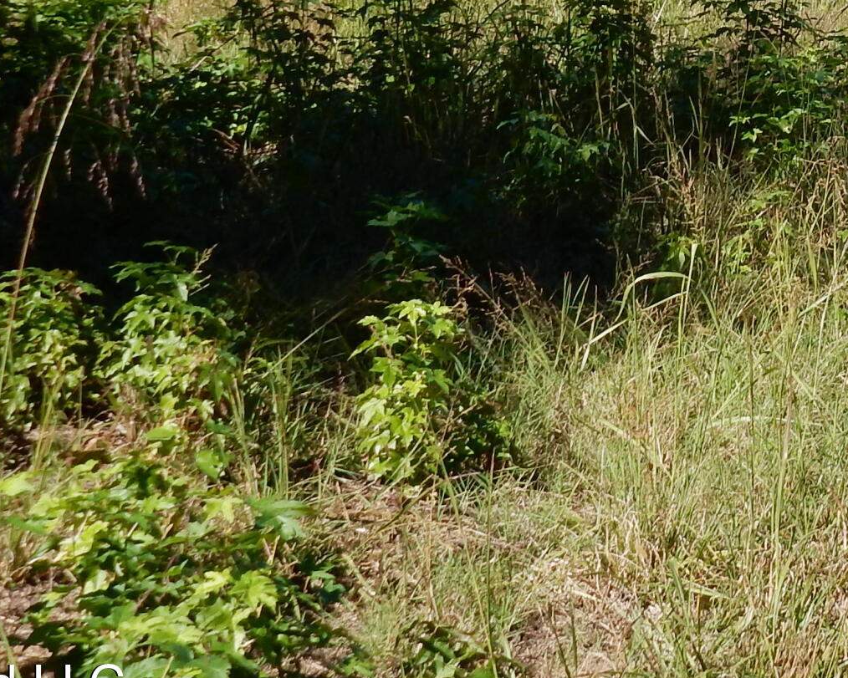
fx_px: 2610
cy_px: -170
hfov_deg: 17.6
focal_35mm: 104
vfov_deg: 14.3
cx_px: 994
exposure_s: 1/640
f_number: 4
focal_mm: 6.4
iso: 125
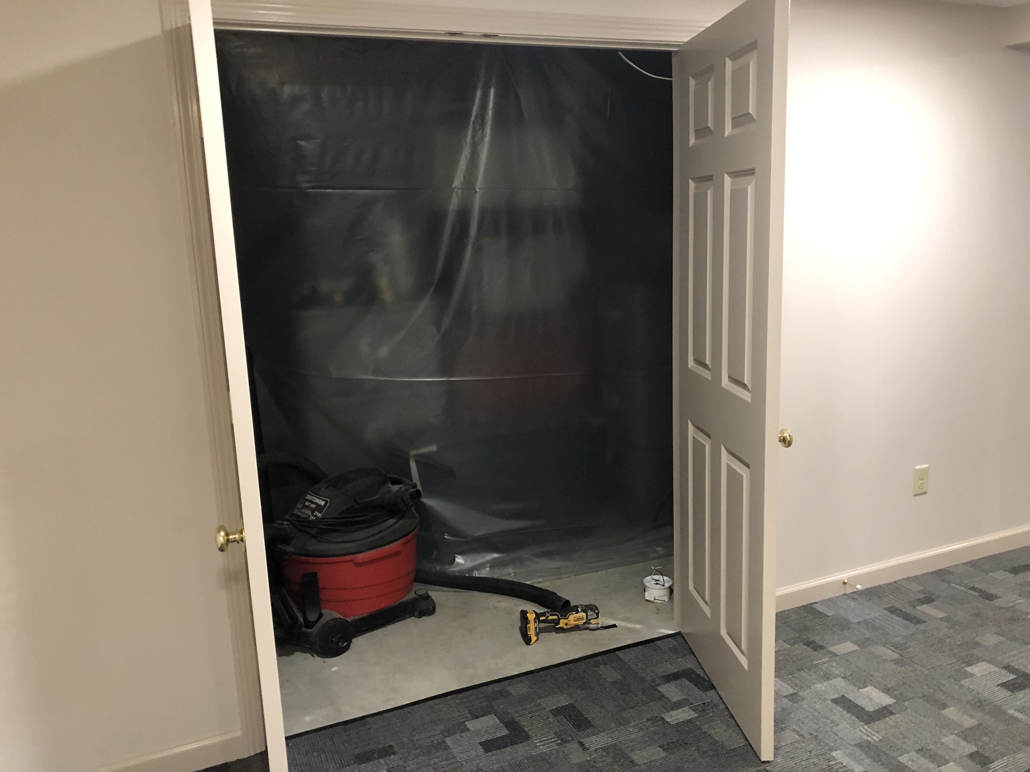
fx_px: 833
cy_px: 386
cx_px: 515
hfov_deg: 63.4
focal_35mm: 28
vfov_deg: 49.7
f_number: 1.8
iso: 320
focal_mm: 3.99
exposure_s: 1/60
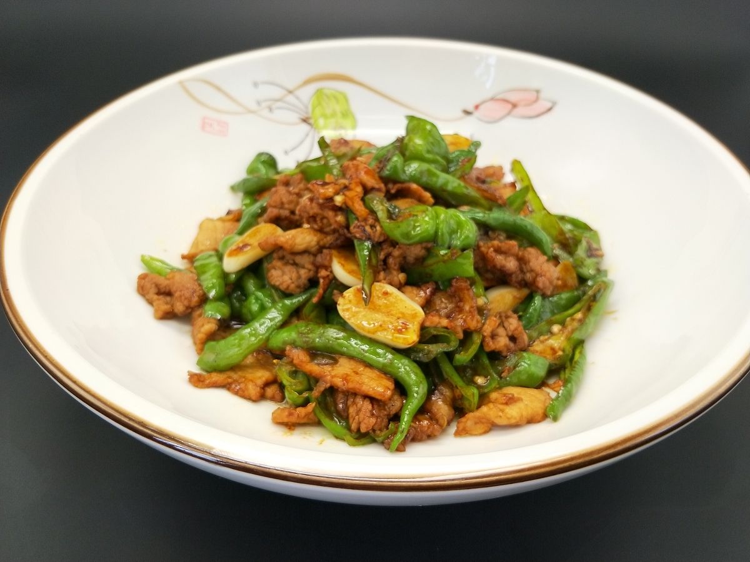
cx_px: 375
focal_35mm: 25
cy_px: 281
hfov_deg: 69.4
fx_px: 542
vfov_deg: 54.9
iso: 100
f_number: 1.7
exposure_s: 1/161
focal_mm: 4.27
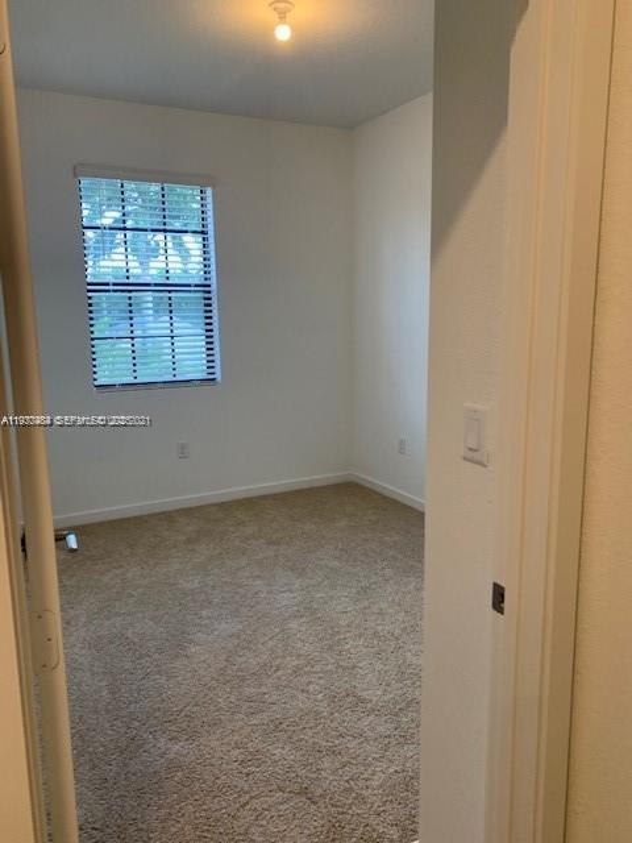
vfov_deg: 67.3
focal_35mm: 26
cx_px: 316
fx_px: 633
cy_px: 422
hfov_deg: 53.1
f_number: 1.8
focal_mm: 4.25
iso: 80
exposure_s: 1/60
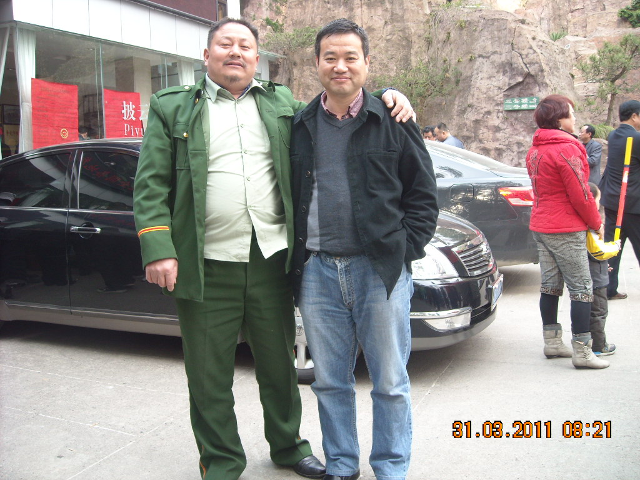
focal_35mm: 35
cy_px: 240
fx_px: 647
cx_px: 320
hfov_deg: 52.6
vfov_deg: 40.7
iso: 77
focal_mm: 5.7
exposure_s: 1/60
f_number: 2.8
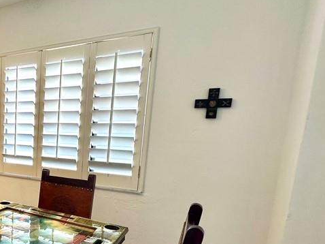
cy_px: 166
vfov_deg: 45.9
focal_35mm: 30
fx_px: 282
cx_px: -5
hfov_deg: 48.5
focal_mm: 2.22
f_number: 2.2
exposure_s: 1/120
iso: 80
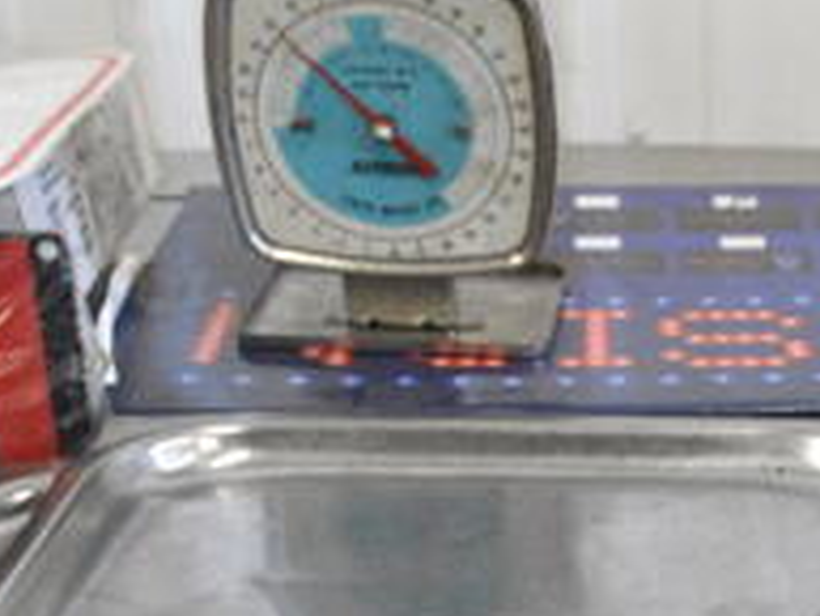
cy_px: 756
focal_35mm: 82
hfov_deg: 22.5
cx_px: 901
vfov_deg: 17.1
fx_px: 1944
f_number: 8
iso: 6400
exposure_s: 1/250
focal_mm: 18
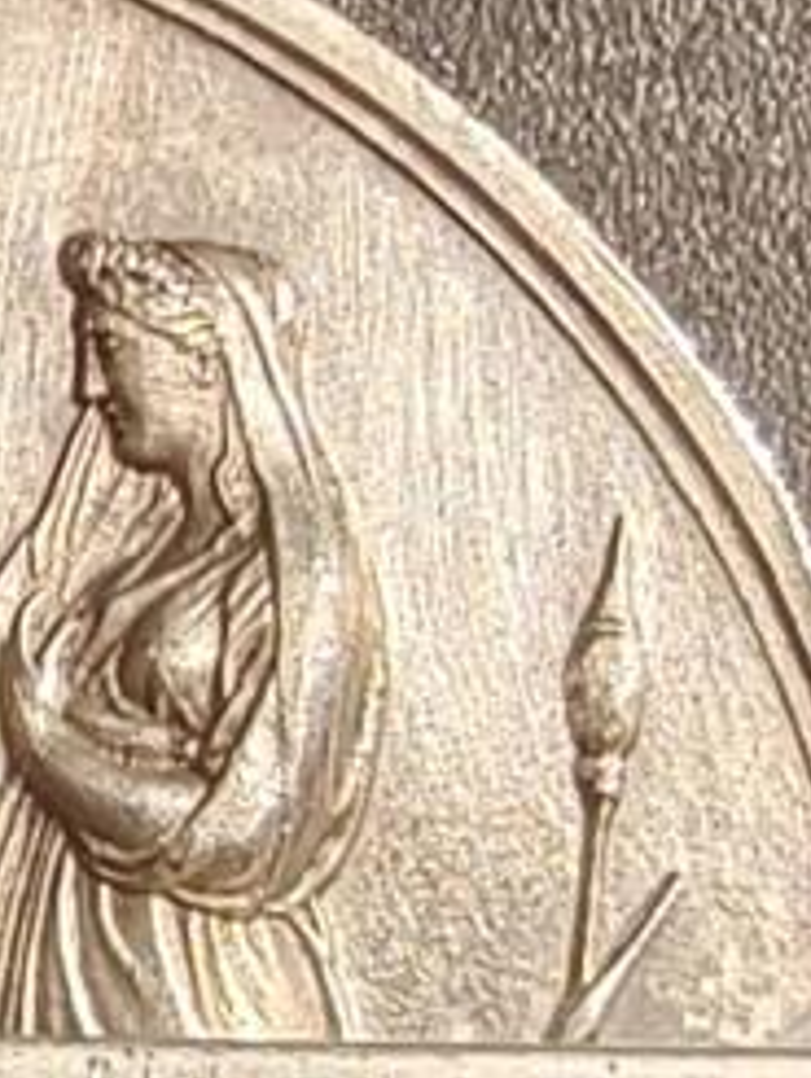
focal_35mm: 168
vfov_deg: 11.2
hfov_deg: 8.8
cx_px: -9
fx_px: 5239
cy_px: 1731
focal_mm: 2.32
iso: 250
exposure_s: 1/100
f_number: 2
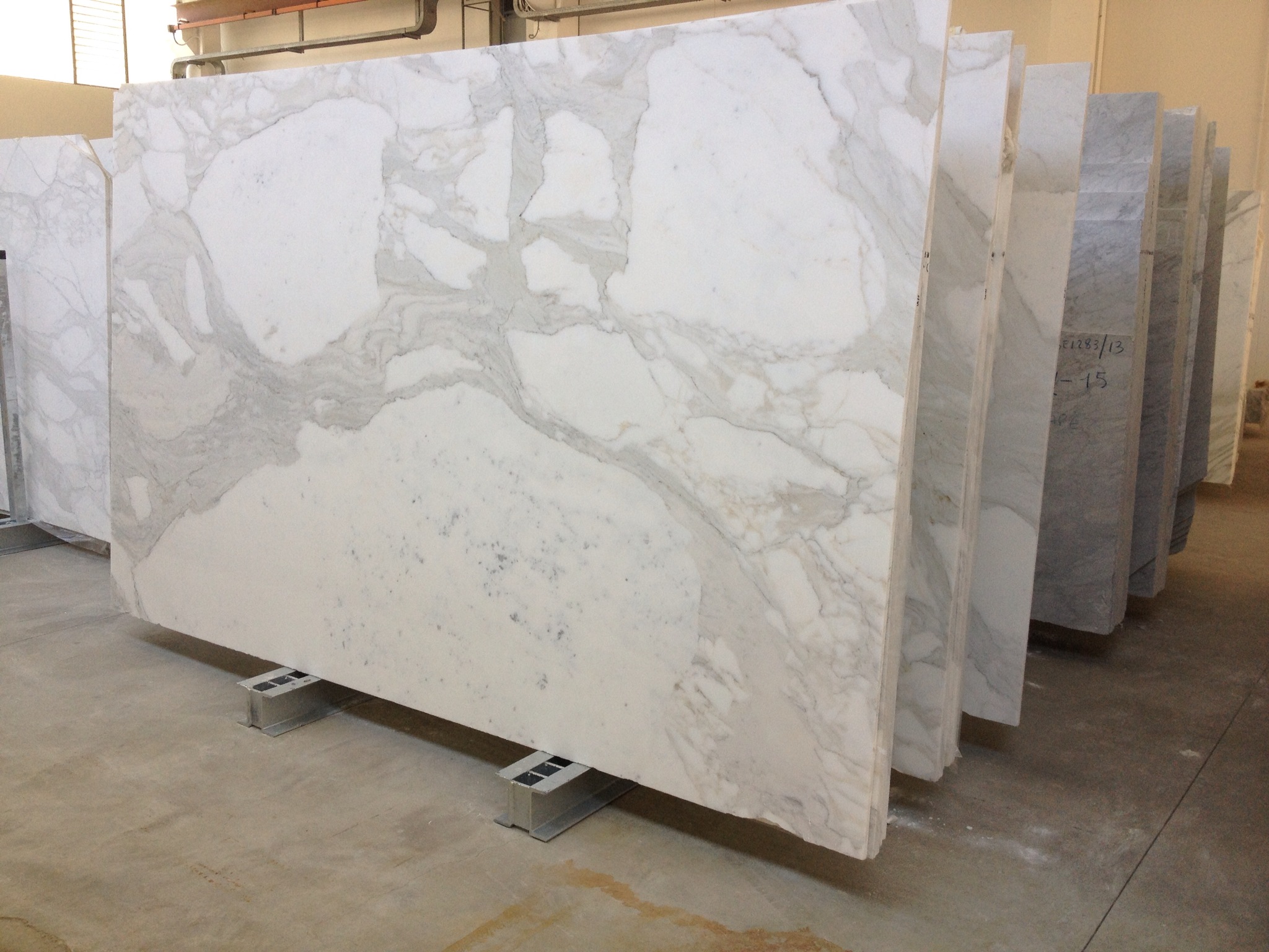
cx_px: 634
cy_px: 476
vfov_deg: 40.7
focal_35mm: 35
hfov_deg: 52.6
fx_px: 1283
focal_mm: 4.28
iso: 64
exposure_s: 1/40
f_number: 2.4
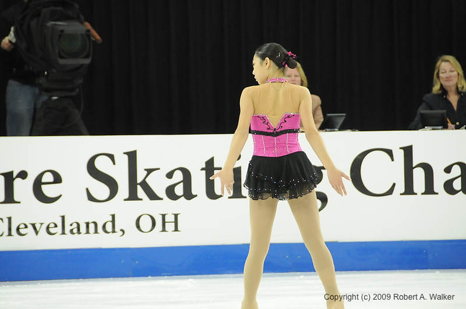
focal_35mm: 300
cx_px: 233
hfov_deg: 6.9
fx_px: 3878
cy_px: 154
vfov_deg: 4.6
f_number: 5.6
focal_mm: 200
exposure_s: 1/400
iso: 3200
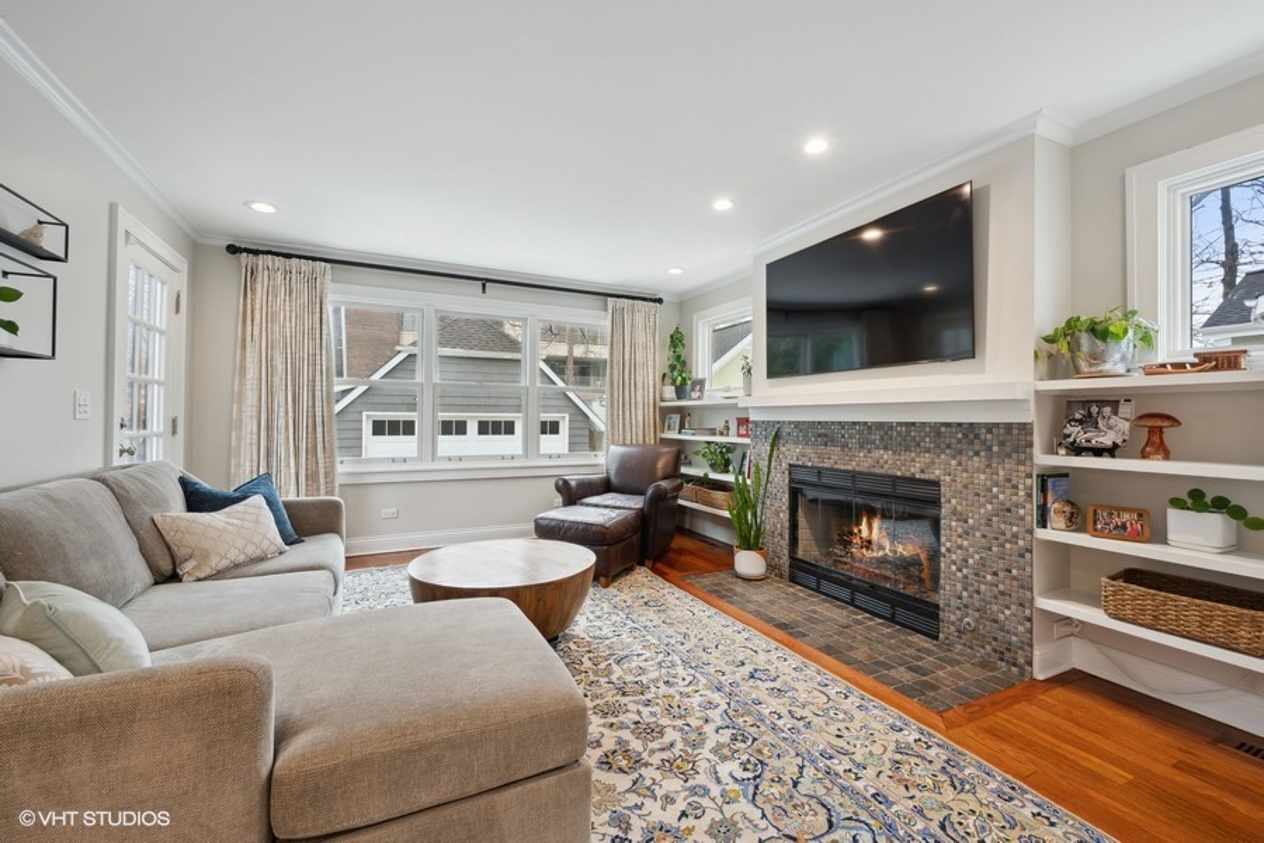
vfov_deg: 81.2
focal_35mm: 14
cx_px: 632
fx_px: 492
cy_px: 422
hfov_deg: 104.3
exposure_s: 1/3.33
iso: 200
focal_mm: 14
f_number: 9.5
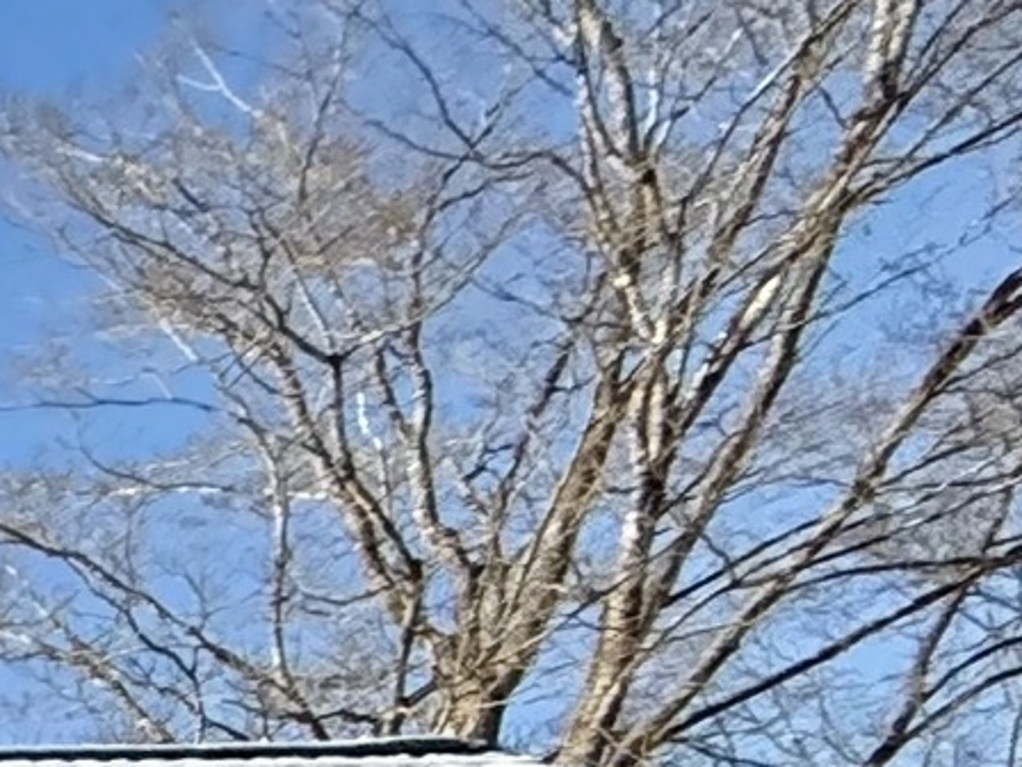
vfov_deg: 12.3
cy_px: 1817
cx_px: -2238
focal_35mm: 96
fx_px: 2834
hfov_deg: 10.7
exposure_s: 1/1050
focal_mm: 2.22
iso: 50
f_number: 2.2
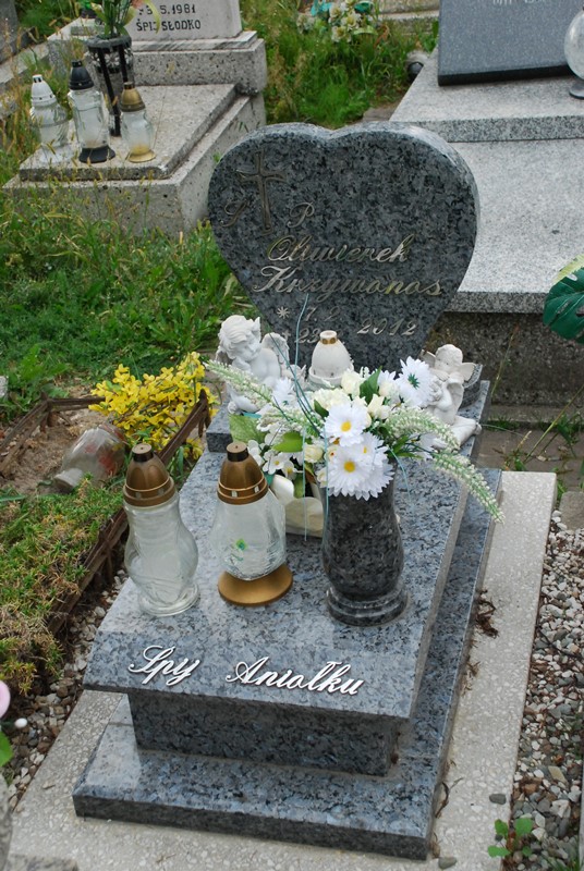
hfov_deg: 25.8
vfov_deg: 37.8
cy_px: 436
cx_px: 292
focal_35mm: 52
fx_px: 1273
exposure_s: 1/125
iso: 800
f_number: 8
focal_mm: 35
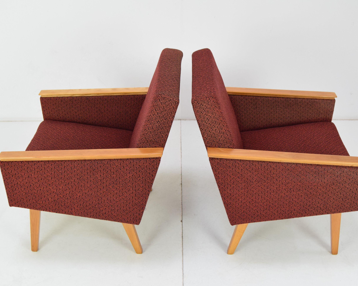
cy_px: 146
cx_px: 187
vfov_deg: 33.4
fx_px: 477
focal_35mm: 45
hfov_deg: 41.2
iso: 1600
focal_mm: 26
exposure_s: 1/125
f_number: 5.6
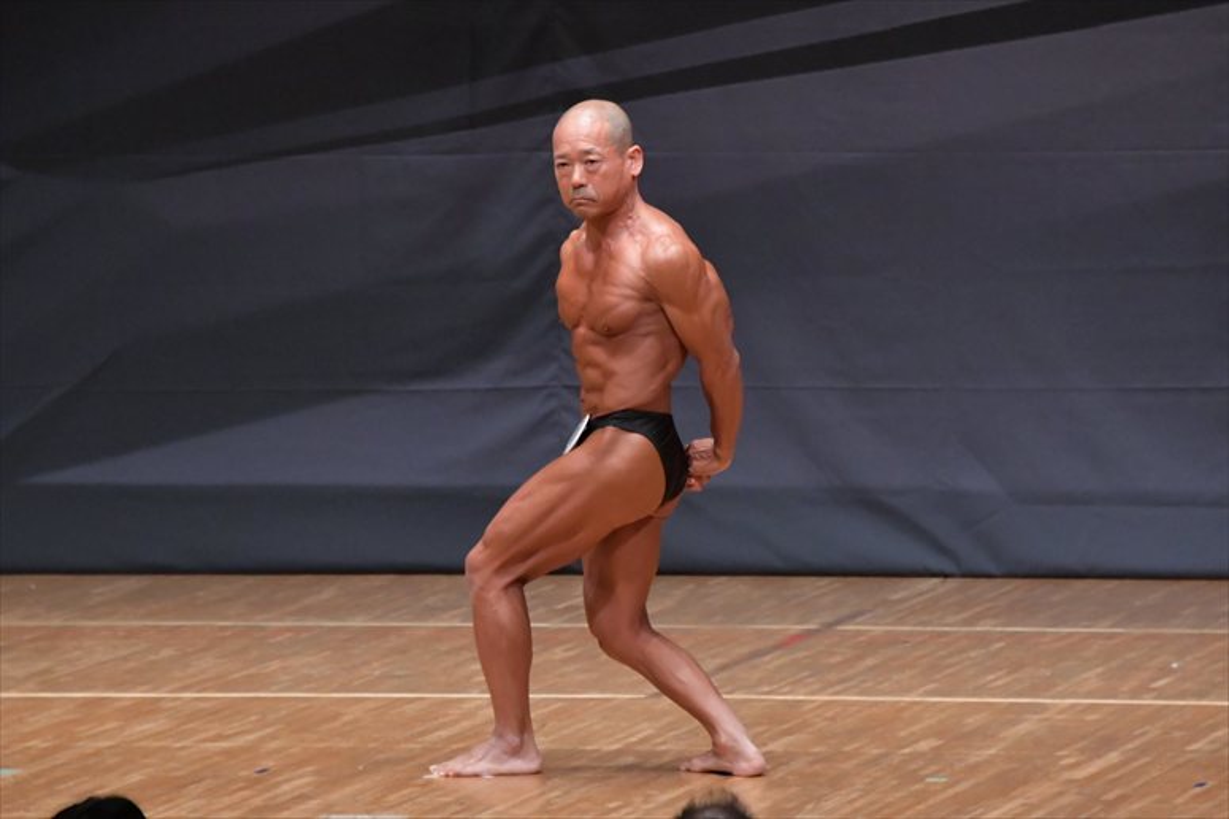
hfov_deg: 6.0
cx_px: 614
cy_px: 410
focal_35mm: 345
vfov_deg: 4.0
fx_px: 11772
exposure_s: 1/400
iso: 6400
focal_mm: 230
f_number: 5.6
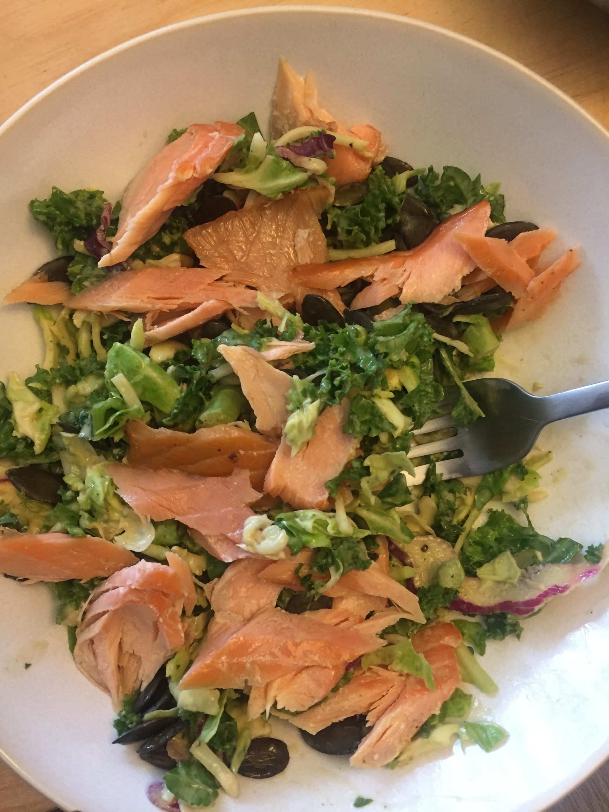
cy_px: 406
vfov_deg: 61.7
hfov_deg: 48.2
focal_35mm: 29
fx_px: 680
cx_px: 304
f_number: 2.2
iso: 250
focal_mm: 4.15
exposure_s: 1/33
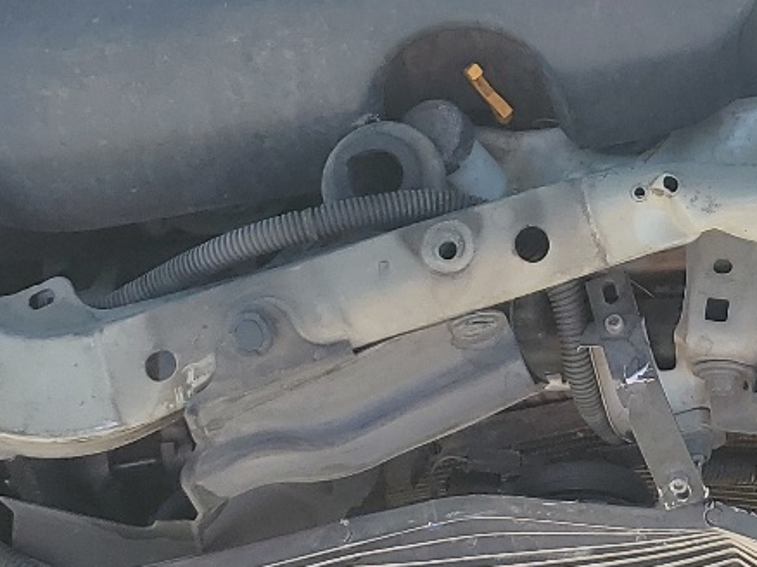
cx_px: 643
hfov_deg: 20.3
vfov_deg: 15.5
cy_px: 233
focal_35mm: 95
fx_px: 2076
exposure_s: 1/588
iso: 50
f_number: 1.5
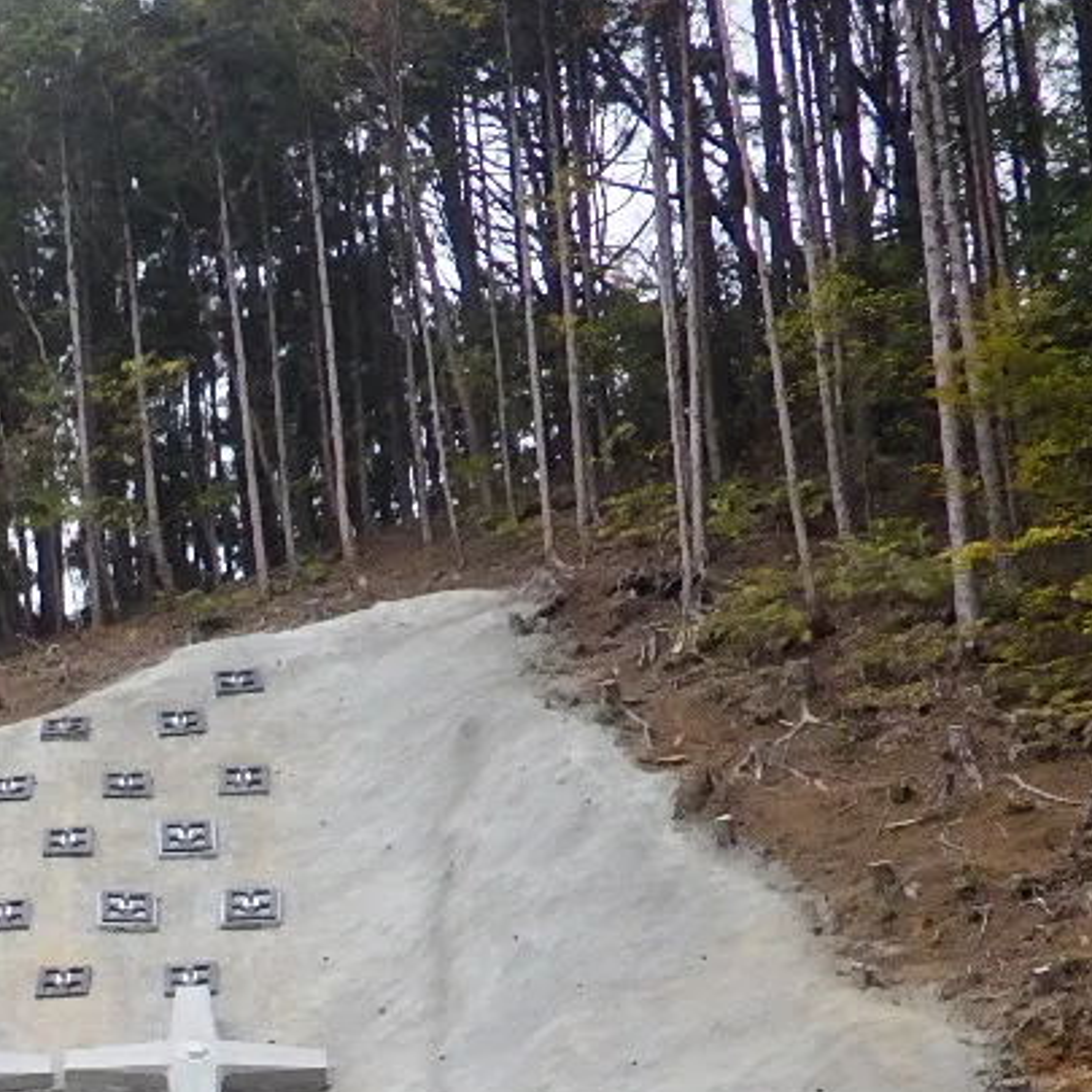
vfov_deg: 17.5
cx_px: -523
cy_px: 1281
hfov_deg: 16.7
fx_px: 3391
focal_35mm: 95
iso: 250
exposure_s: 1/200
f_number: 3.8
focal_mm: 6.1
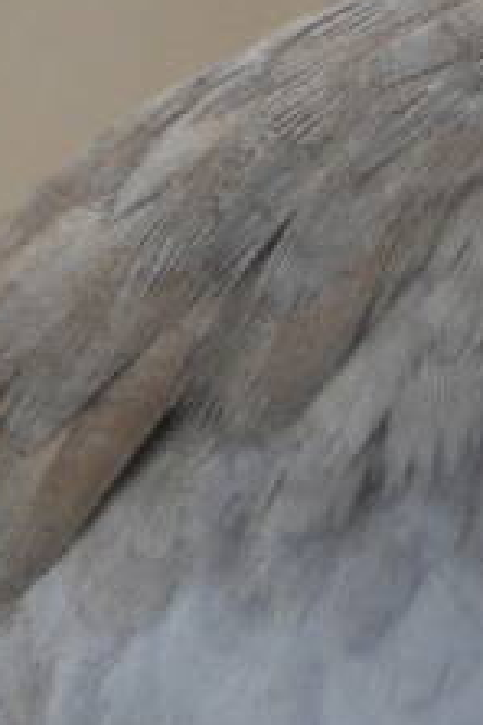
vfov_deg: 0.9
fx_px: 47833
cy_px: 413
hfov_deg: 0.6
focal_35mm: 2377
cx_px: 1054
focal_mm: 220
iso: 900
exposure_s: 1/500
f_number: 5.3
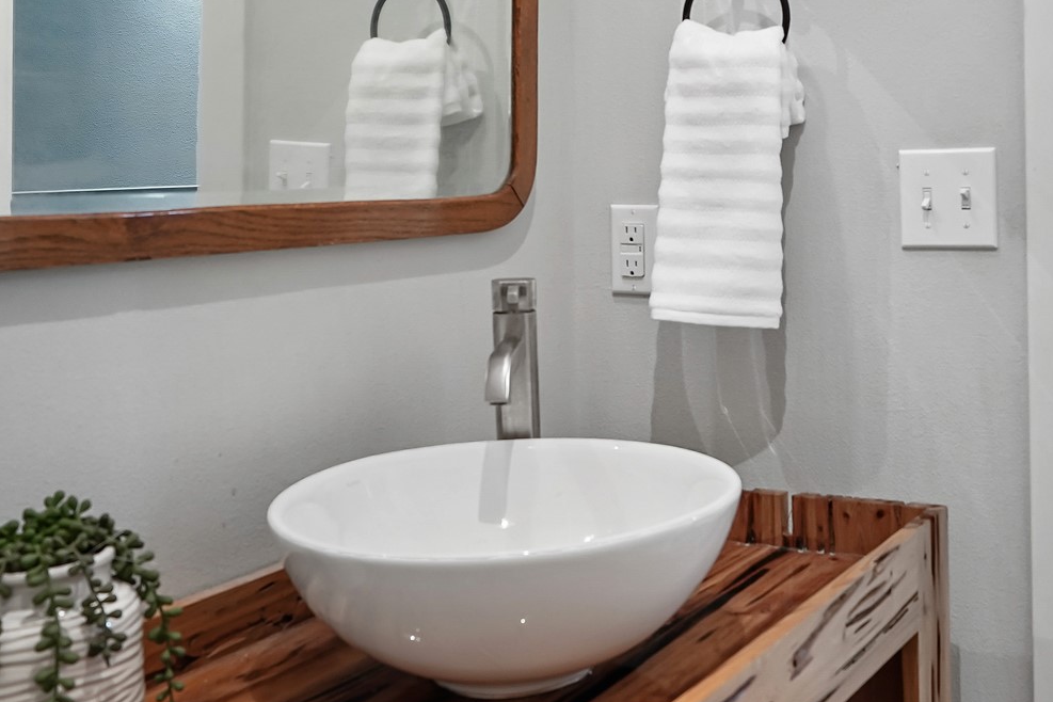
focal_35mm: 44
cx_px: 816
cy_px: 172
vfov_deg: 30.0
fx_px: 1287
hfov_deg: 42.8
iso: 640
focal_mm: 20
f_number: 5.6
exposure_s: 1/15
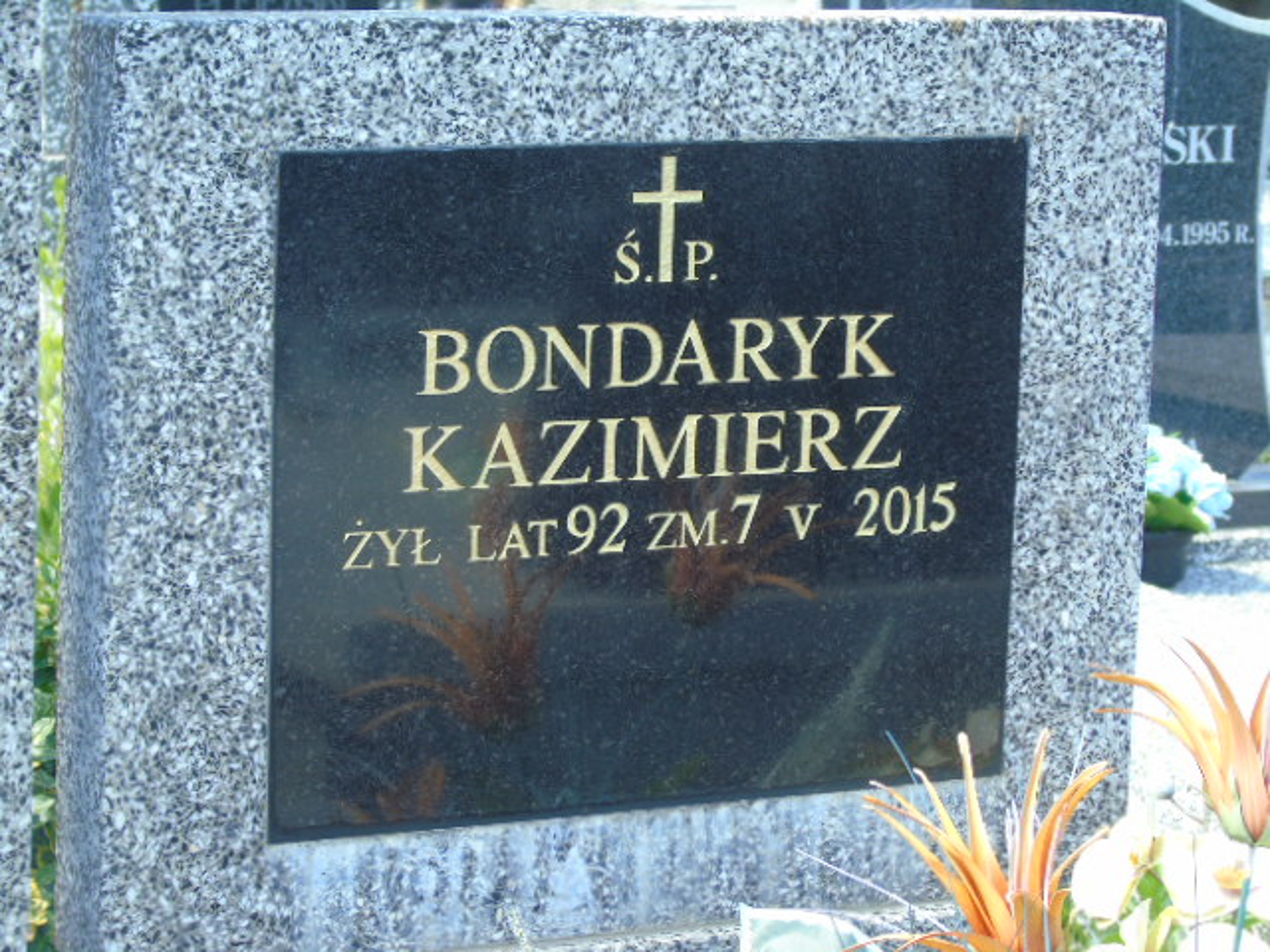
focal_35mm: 124
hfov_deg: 15.9
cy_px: 476
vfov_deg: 12.0
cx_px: 635
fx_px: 4549
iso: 80
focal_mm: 22
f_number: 4.6
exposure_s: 1/40
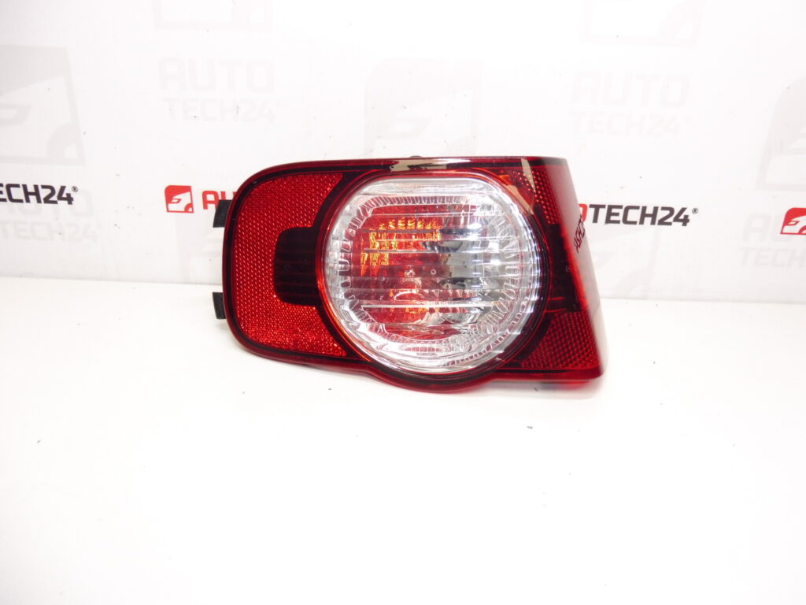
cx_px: 403
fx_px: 582
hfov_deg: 69.4
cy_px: 302
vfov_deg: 54.9
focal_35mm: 25
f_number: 3.5
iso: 200
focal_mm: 4.4
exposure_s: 1/80
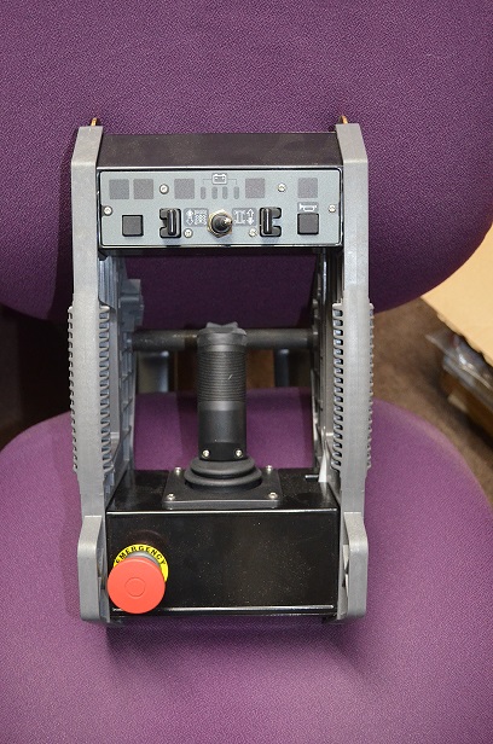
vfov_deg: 49.6
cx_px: 246
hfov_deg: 34.1
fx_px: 805
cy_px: 372
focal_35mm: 39
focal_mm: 26
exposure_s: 1/60
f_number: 4.2
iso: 2800
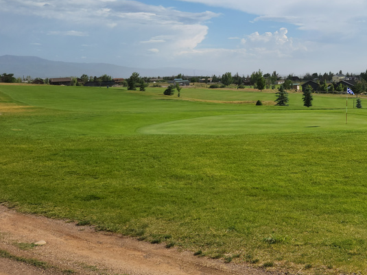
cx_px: 291
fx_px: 466
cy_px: 120
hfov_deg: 41.2
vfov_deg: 32.8
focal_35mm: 44
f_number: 1.8
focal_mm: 5.4
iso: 20
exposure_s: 1/2600
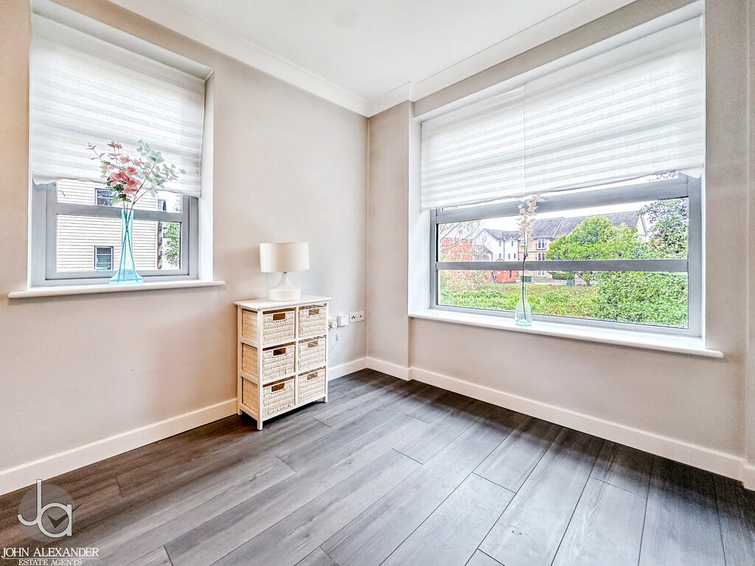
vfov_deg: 85.7
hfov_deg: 102.1
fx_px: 305
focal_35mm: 14
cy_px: 283
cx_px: 378
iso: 160
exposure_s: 1/100
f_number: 2.2
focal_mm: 2.22
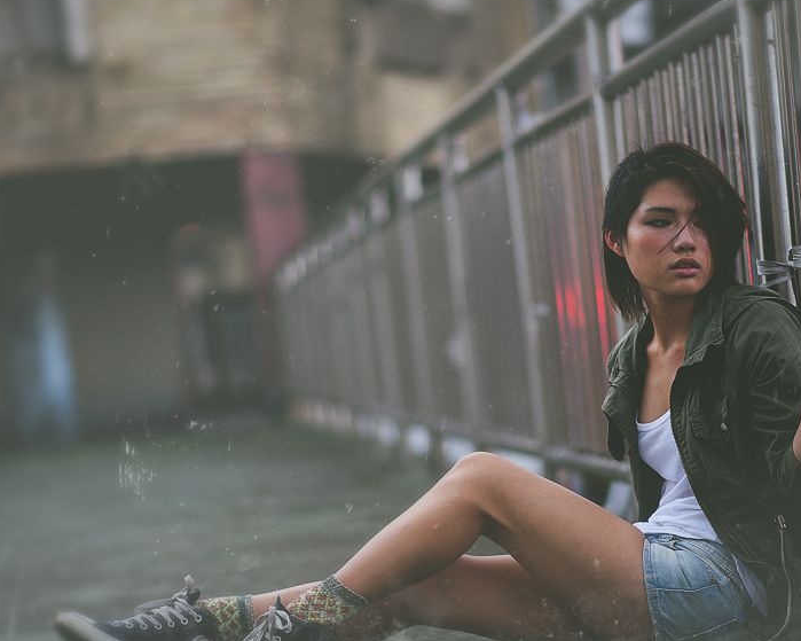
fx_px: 2702
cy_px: 364
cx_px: 478
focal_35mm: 114
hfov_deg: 16.8
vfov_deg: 13.5
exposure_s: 1/160
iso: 800
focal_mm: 85
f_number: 1.8
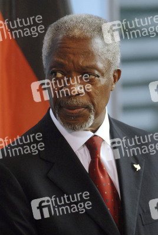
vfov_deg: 8.1
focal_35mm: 255
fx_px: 1673
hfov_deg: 5.4
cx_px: 79
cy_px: 118
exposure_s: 1/200
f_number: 2.8
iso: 800
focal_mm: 170
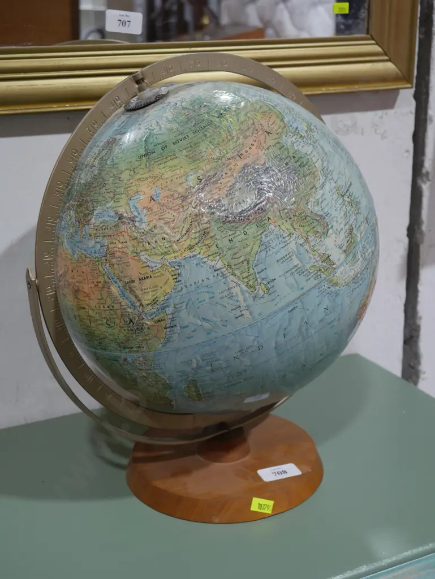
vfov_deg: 38.2
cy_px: 290
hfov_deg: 29.1
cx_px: 218
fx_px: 837
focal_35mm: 50
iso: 400
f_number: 5.3
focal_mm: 25
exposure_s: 1/60
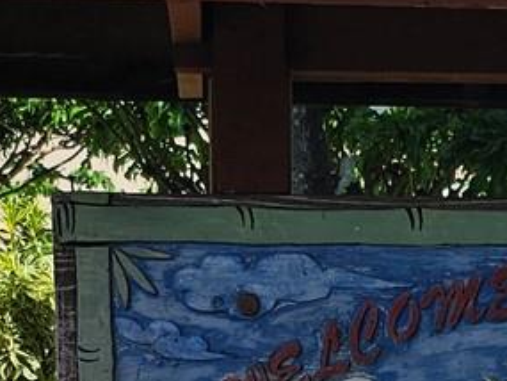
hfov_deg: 15.2
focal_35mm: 129
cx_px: 393
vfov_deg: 11.0
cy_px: 579
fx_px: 1890
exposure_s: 1/1339
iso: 16
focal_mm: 6.3
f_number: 1.7
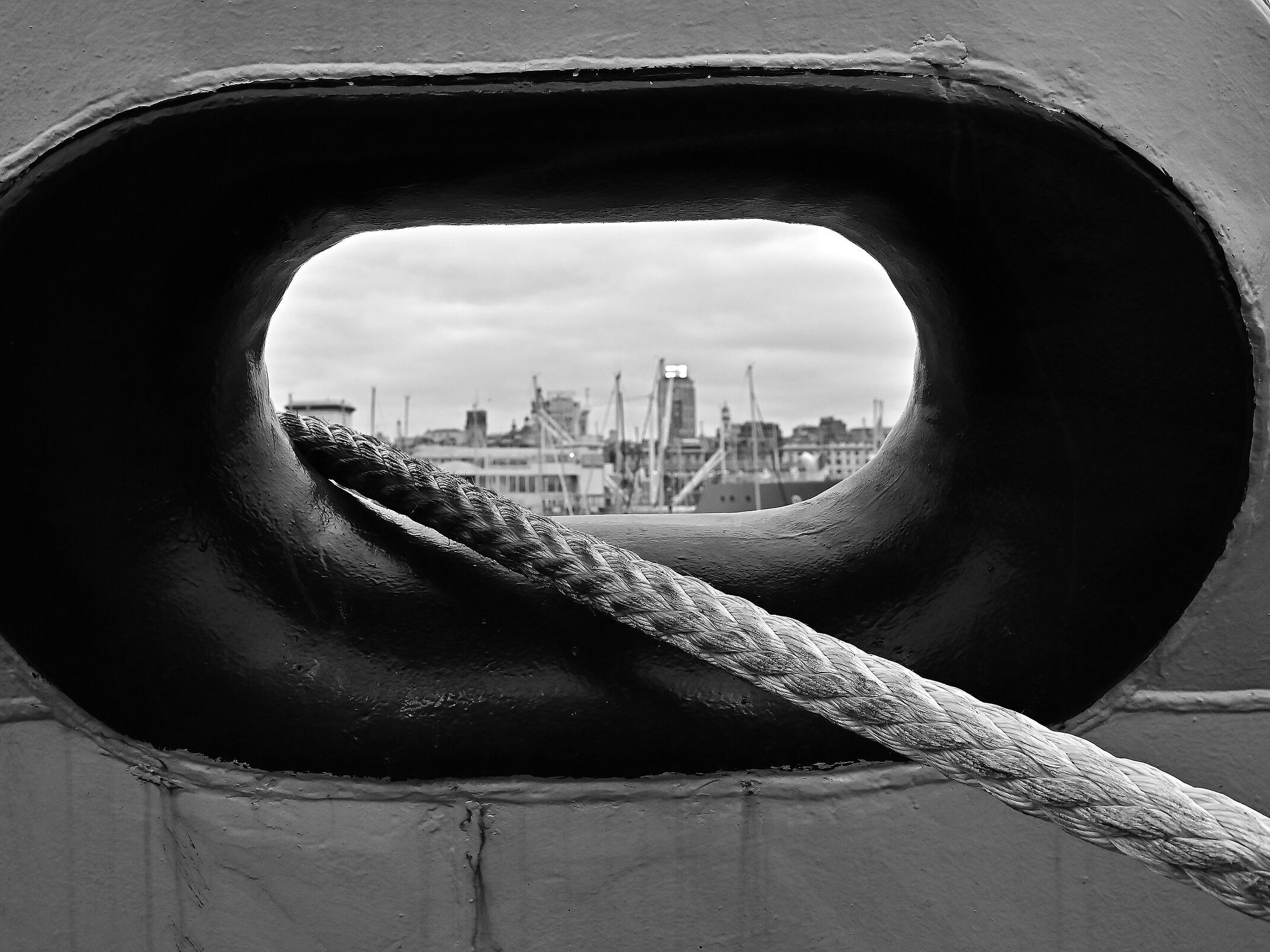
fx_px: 1431
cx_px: 614
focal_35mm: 39
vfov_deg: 36.8
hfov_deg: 47.9
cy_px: 476
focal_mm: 24
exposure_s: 1/100
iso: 800
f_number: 7.1
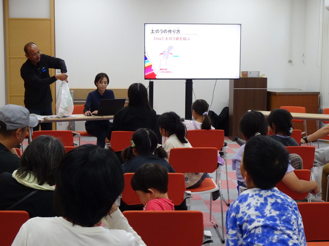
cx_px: 164
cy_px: 123
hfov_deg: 32.2
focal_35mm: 60
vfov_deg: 24.4
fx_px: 570
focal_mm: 10.23
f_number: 4.5
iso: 500
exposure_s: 1/60
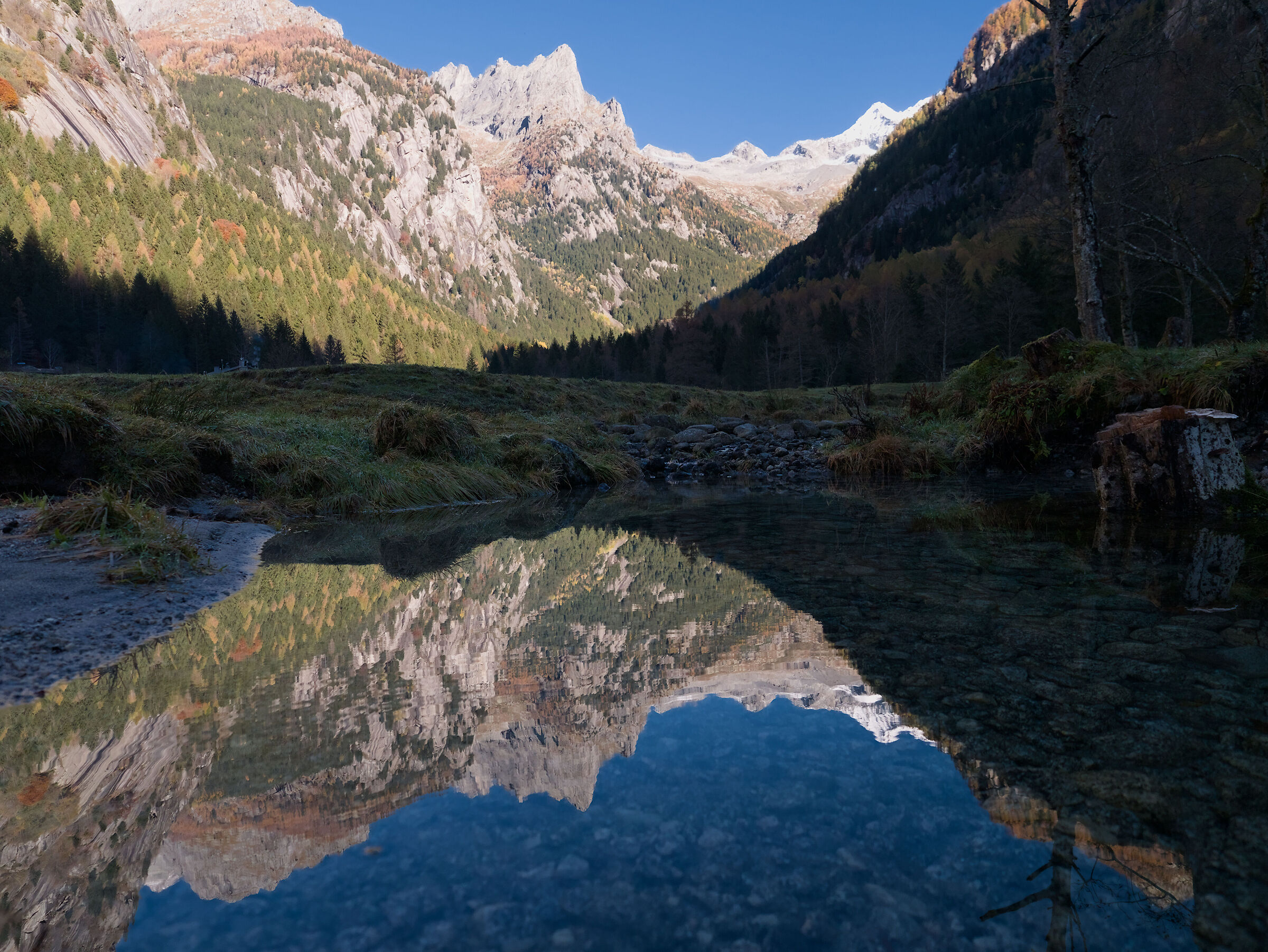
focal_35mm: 24
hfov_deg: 71.6
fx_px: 880
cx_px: 634
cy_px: 476
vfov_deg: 56.9
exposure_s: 1/800
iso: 200
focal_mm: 12
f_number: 3.5
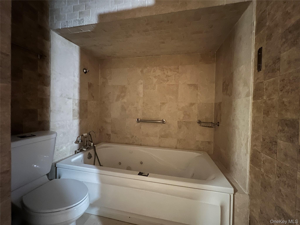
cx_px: 150
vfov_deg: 89.9
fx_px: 113
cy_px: 112
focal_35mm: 13
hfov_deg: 106.2
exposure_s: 1/12
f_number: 1.8
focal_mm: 1.57
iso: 800
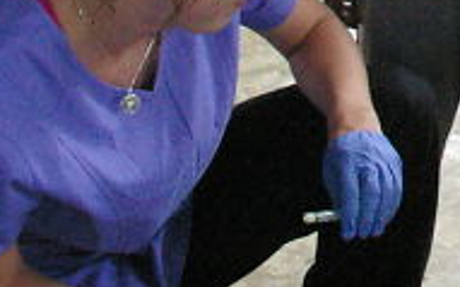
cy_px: -216
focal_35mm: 141
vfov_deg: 8.9
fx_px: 1766
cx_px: 674
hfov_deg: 14.0
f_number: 9.5
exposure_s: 1/180
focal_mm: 20
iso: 3200
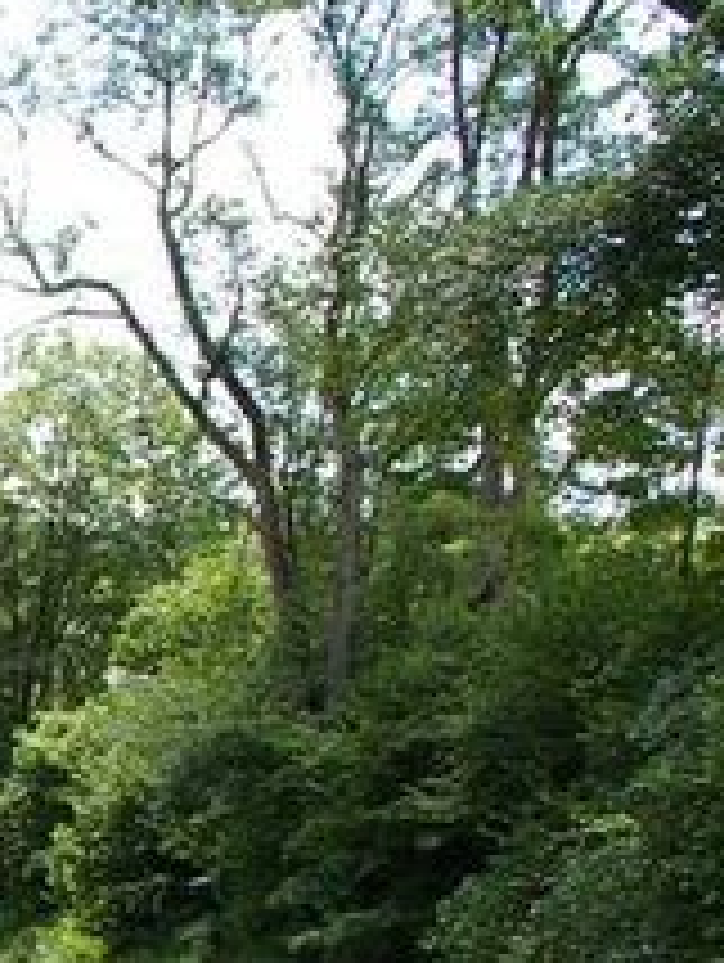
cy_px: 878
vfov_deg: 23.7
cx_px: -564
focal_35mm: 80
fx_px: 2227
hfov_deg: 15.8
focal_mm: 18
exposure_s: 1/180
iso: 800
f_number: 11
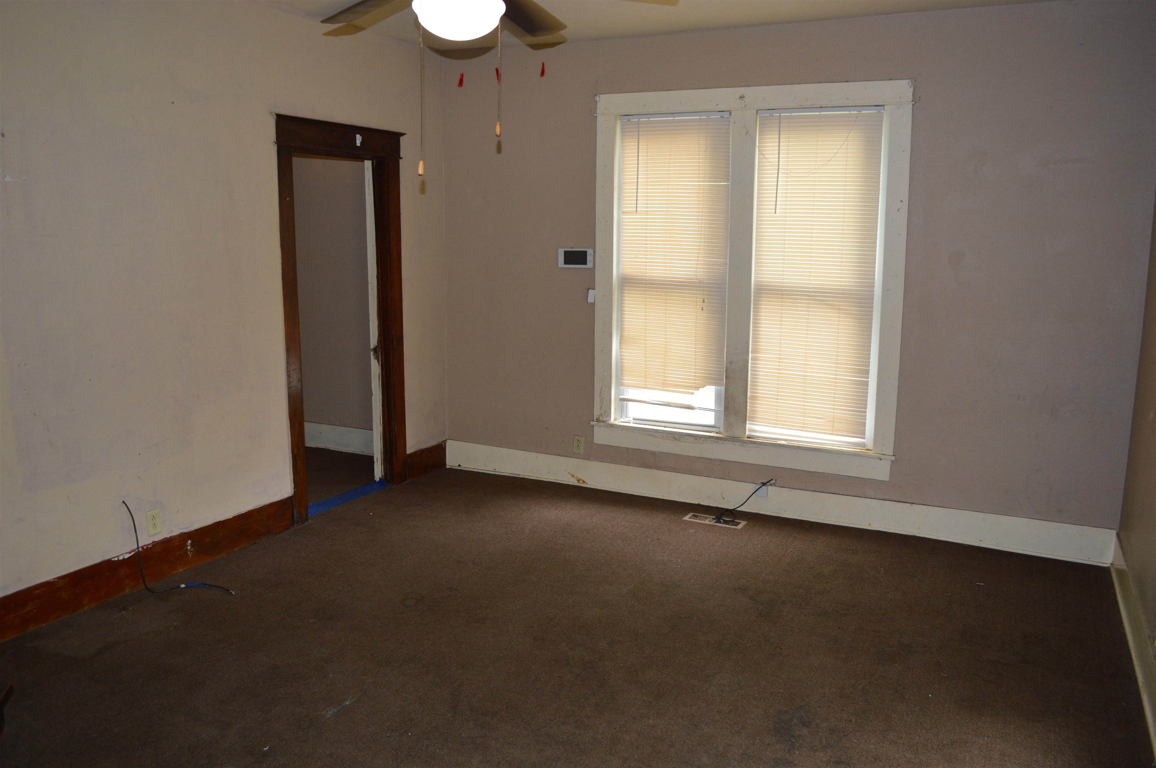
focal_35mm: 27
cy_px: 384
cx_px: 578
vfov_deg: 47.8
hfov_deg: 67.4
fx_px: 866
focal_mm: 18
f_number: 3.5
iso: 500
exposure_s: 1/60
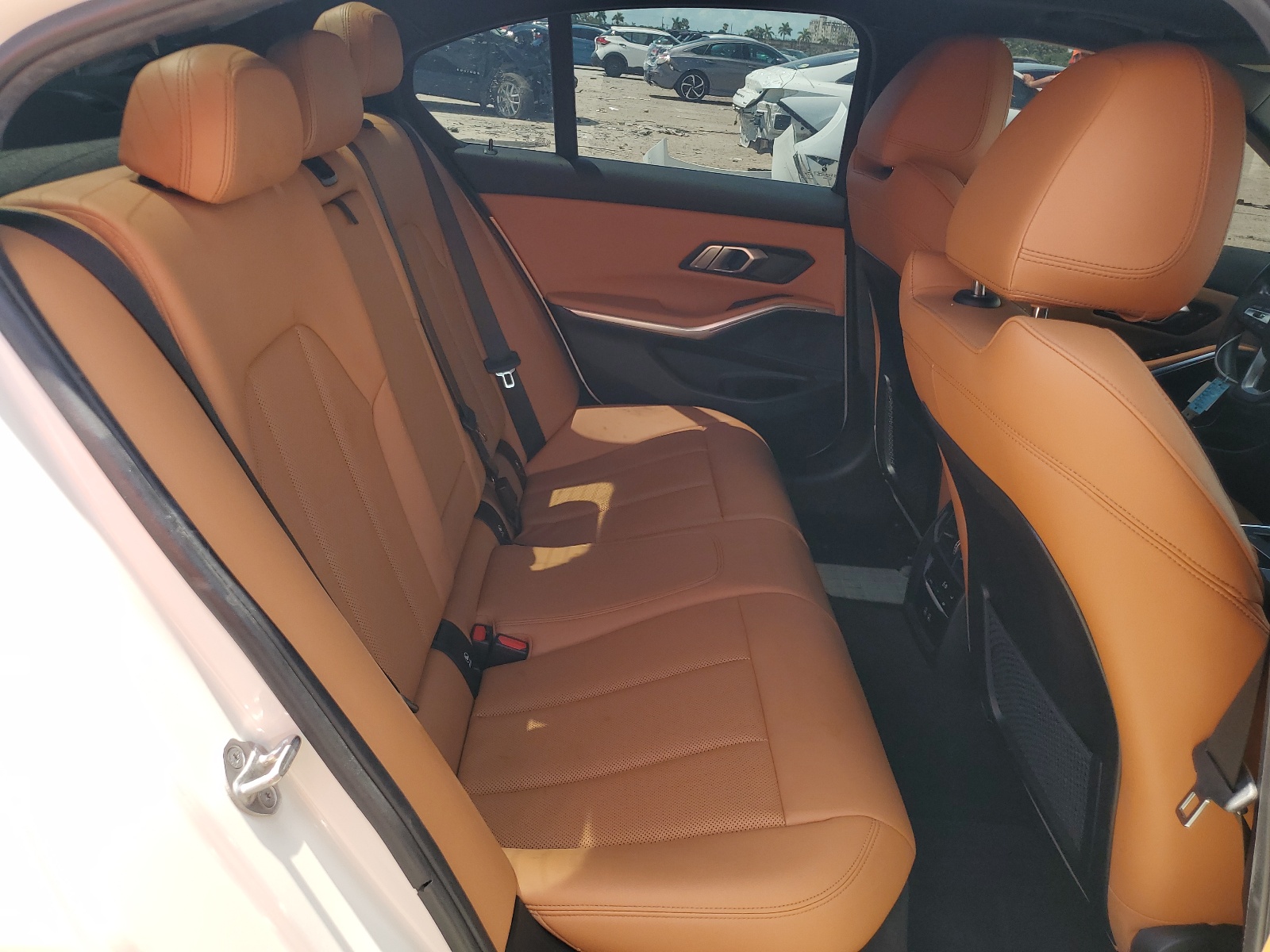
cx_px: 635
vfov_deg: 53.1
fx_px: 954
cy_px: 476
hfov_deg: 67.3
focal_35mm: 26
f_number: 1.5
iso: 50
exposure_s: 1/476
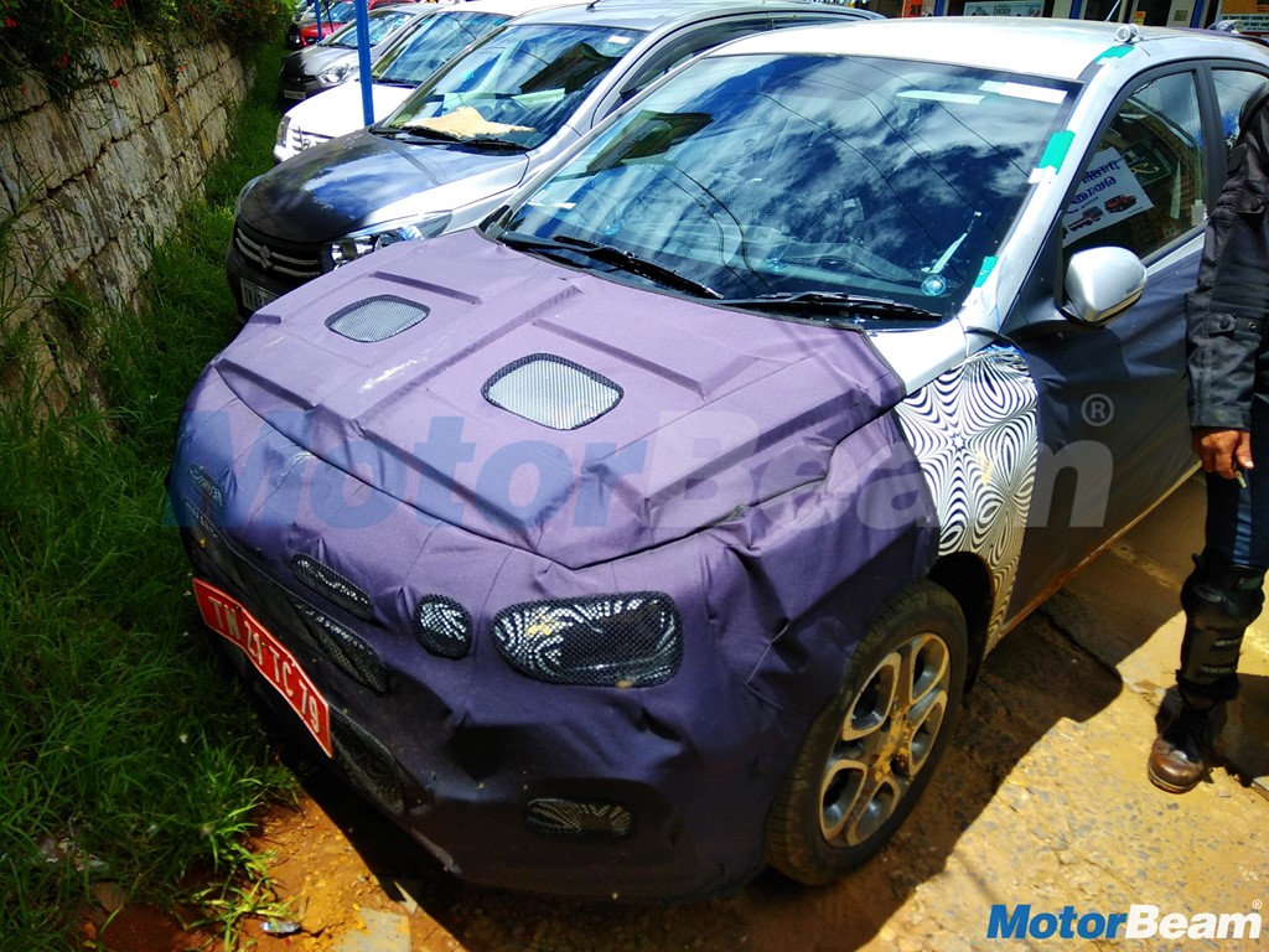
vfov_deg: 63.4
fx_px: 770
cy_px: 476
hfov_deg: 79.0
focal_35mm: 21
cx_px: 634
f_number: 2
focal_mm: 3.57
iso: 100
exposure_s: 1/842
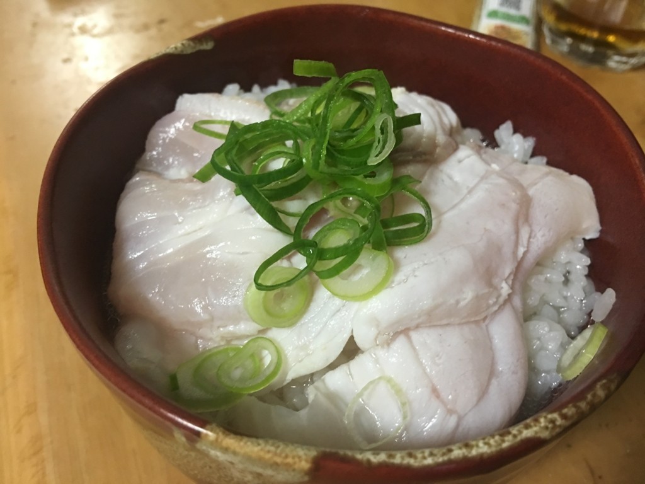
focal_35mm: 29
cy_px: 242
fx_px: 540
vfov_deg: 48.2
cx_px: 322
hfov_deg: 61.7
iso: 100
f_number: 2.2
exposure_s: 1/10
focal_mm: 4.15
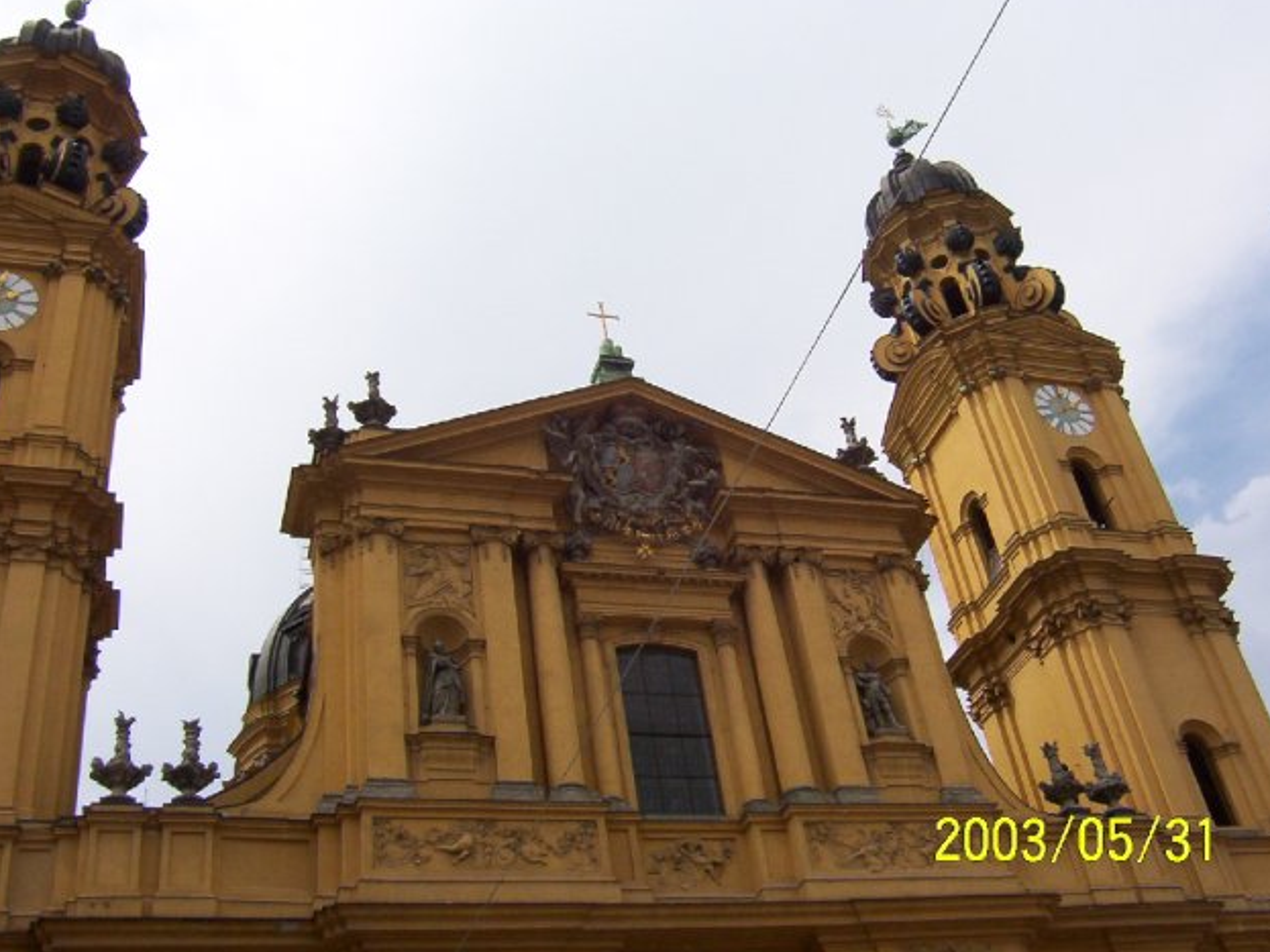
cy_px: 465
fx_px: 1357
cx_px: 632
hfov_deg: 50.1
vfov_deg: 38.7
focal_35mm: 37
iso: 100
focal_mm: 5.54
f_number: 5.24
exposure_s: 1/960
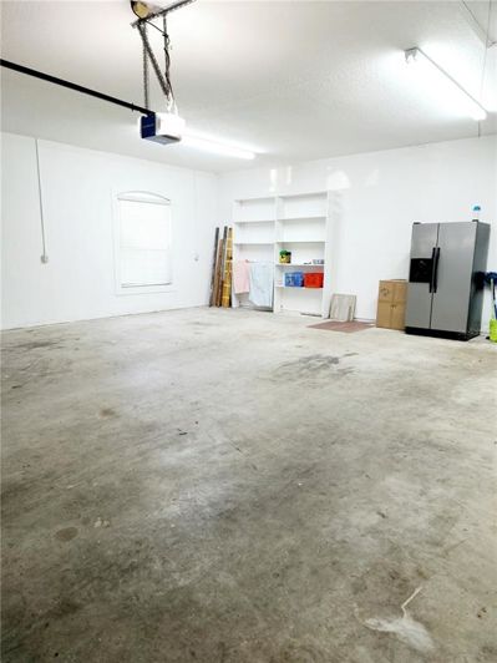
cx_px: 248
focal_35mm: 23
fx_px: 440
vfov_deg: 73.9
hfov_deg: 58.9
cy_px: 332
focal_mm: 5.4
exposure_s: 1/60.2
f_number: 1.8
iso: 100
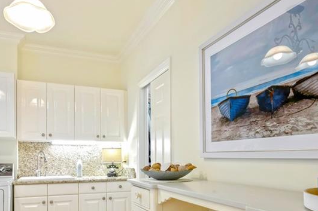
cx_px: 131
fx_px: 238
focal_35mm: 27
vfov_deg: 45.9
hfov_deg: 66.9
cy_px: 162
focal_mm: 14
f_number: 11
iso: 160
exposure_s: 1/4
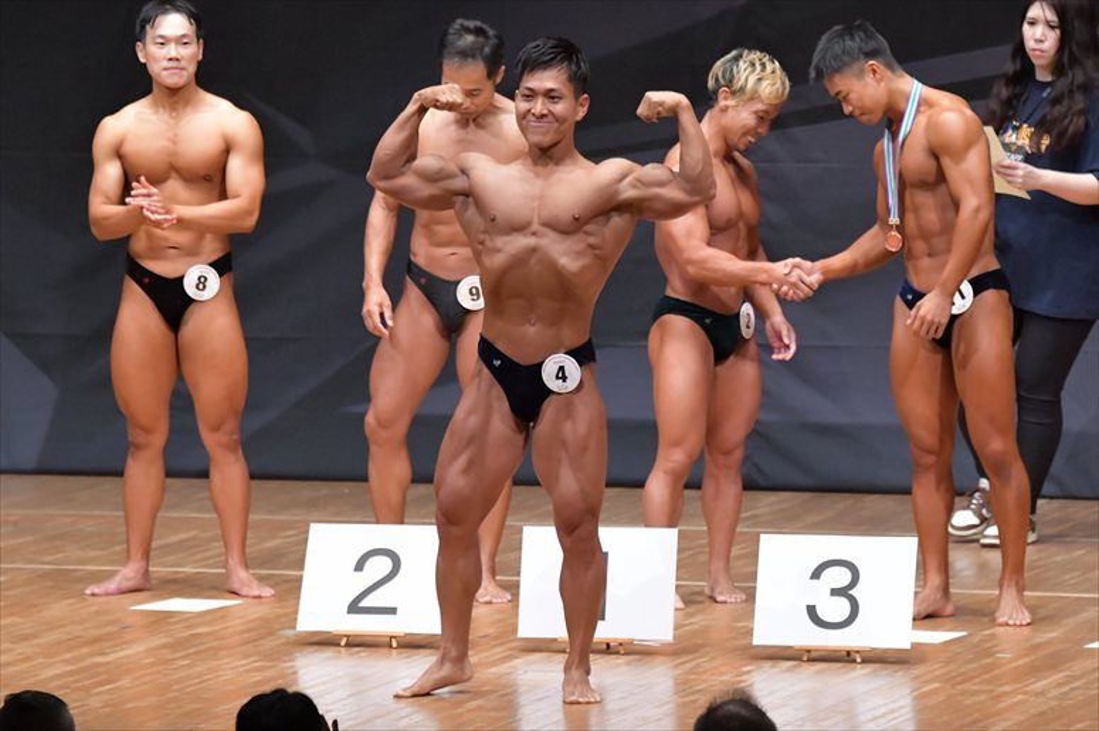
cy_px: 366
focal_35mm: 285
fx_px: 8696
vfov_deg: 4.8
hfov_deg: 7.2
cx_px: 550
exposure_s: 1/400
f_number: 5.6
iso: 8000
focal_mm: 190
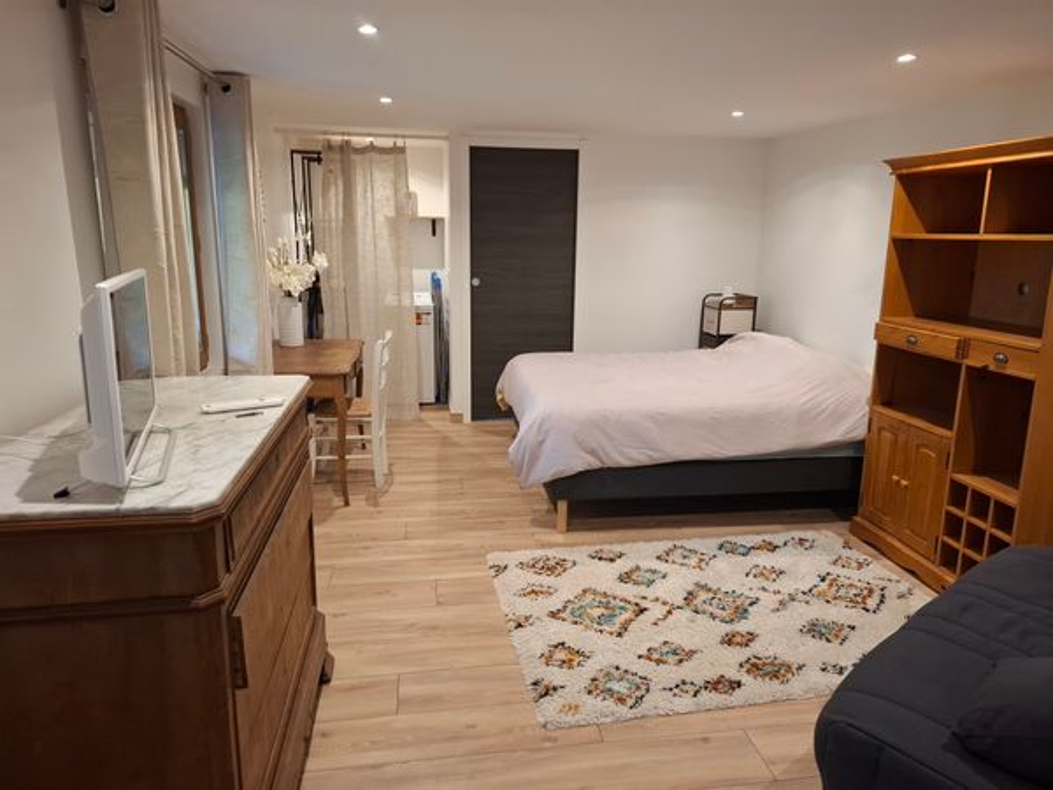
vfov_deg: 58.9
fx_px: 700
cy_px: 395
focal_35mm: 23
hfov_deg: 73.9
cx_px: 526
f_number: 1.8
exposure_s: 1/33
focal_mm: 5.54
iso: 250
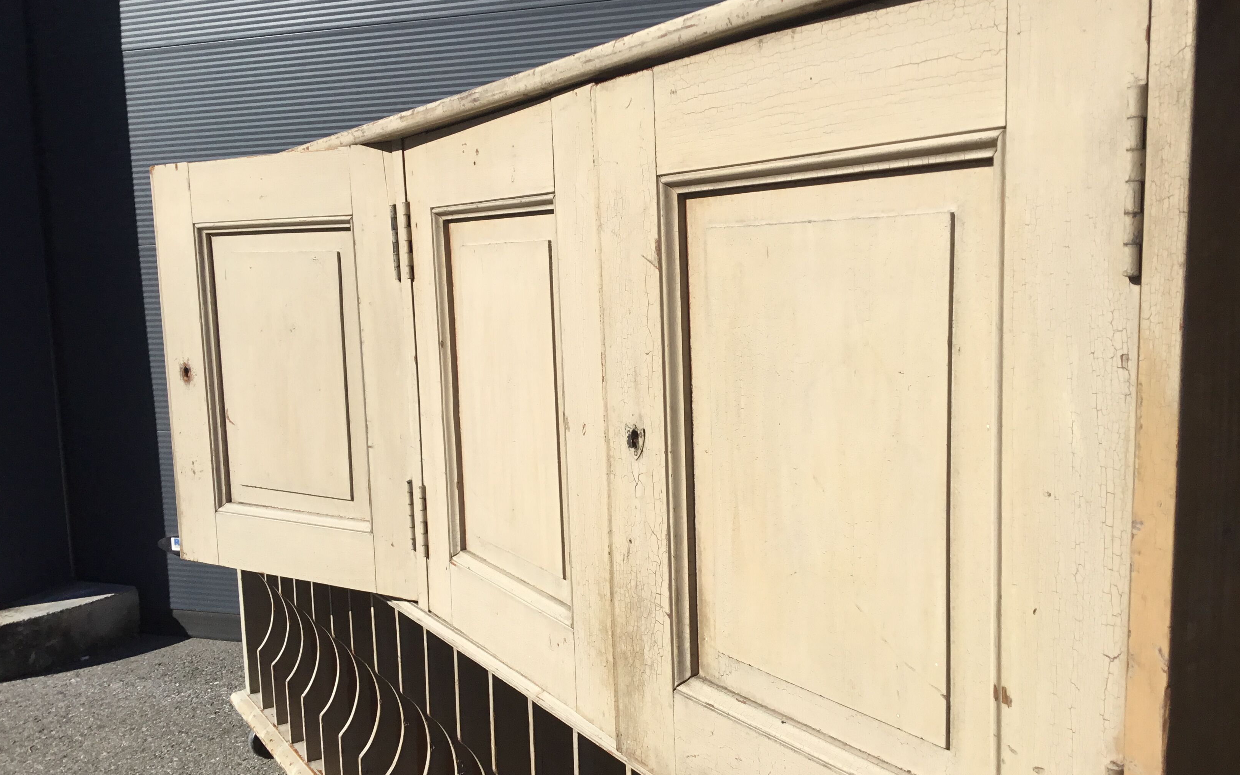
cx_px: 618
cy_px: 414
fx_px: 1115
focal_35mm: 33
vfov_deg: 38.3
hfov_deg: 58.1
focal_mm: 3.3
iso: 25
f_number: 2.4
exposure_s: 1/2331
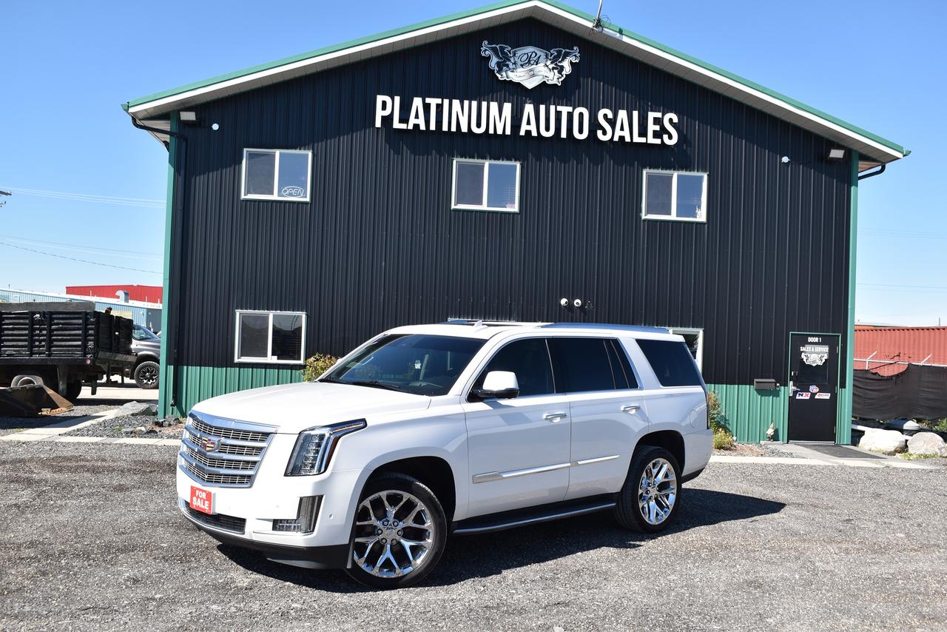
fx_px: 947
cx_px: 474
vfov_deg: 36.9
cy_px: 316
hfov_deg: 53.1
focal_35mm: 36
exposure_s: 1/250
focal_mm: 24
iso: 100
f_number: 8
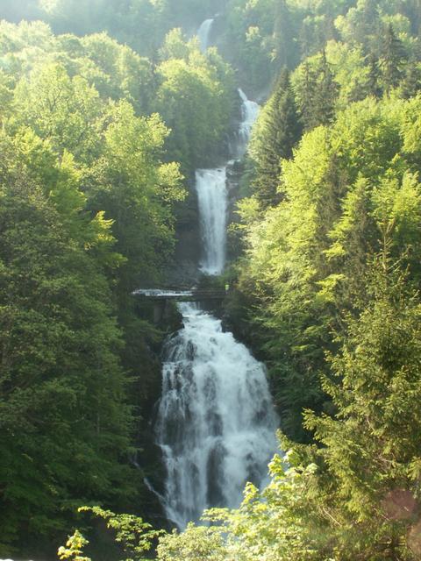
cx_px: 210
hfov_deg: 30.9
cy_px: 280
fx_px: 762
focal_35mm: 47
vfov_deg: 40.4
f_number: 7.1
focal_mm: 7.78
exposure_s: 1/30
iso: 50
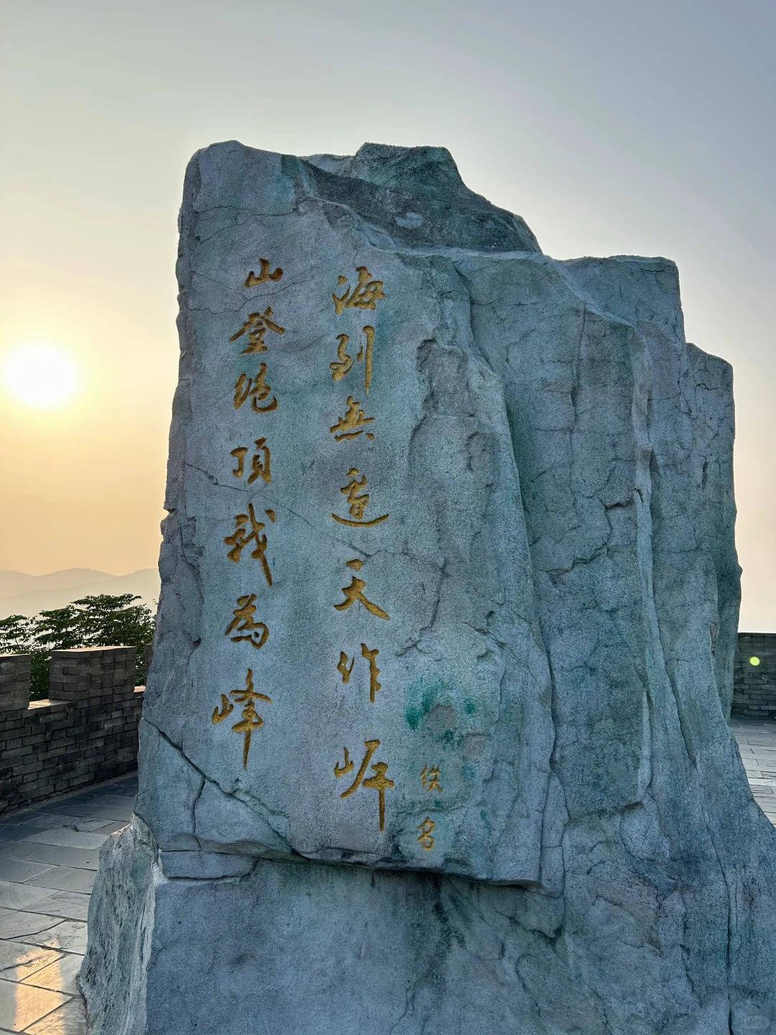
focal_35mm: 26
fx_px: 777
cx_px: 388
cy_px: 518
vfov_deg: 67.3
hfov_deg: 53.1
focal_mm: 5.7
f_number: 1.5
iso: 50
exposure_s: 1/2457
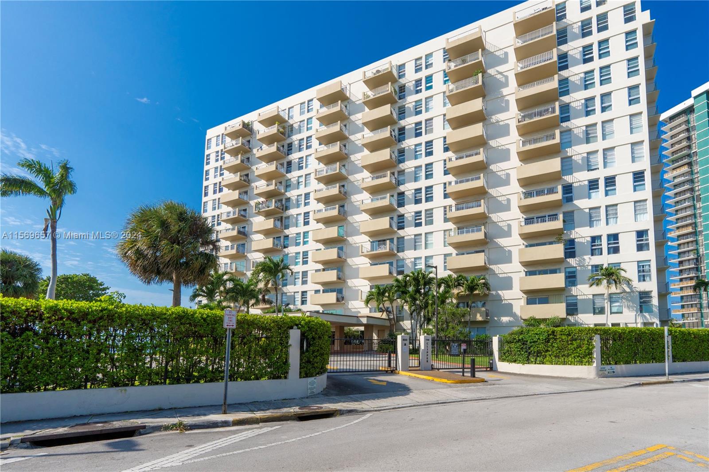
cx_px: 354
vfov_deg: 72.0
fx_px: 325
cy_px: 236
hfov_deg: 95.0
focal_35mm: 16
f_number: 9
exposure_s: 1/400
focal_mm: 11
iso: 200
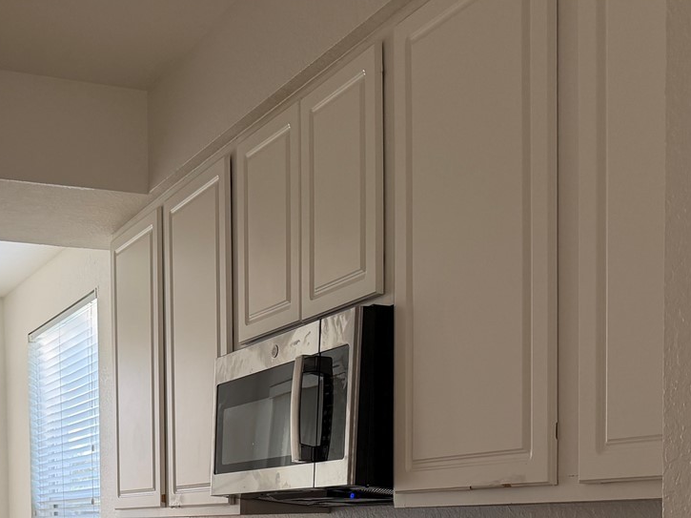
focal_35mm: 53
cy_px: 564
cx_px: 123
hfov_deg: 34.9
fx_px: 1057
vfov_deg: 25.6
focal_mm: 6.76
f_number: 1.78
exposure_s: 1/121
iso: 160
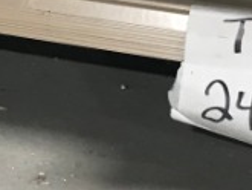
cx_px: -50
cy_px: 96
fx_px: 1115
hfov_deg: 12.6
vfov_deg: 9.7
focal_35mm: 153
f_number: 1.8
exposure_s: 1/15
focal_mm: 3.99
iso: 50
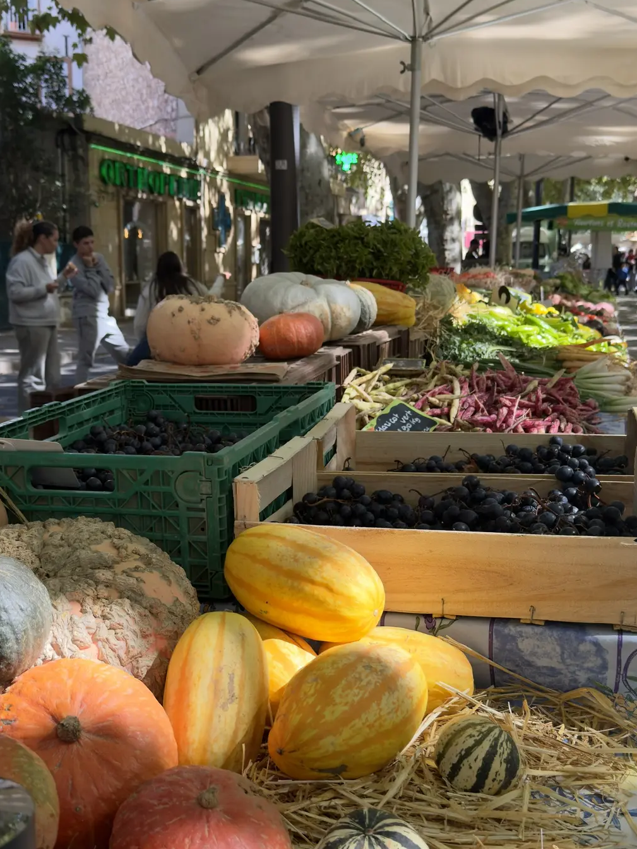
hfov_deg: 32.9
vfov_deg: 42.9
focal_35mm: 44
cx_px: 297
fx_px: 1079
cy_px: 453
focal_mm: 6.76
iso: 64
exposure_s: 1/696
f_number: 1.78
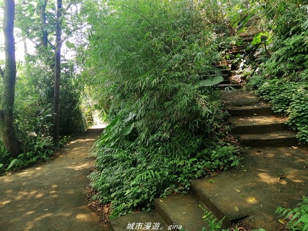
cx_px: 154
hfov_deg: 67.3
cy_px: 116
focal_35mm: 26
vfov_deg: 53.1
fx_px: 231
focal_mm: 3.81
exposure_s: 1/60
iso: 125
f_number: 2.2
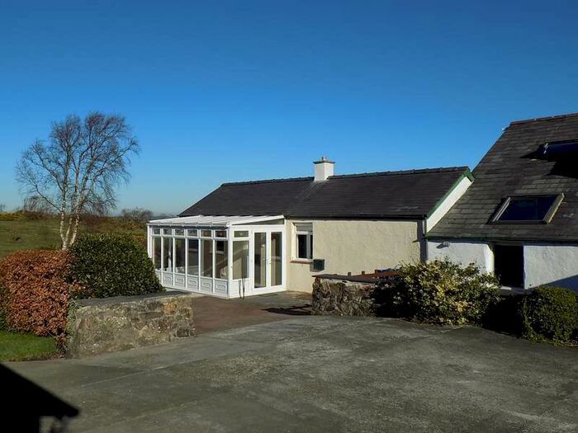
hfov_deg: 60.0
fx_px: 501
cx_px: 289
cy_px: 216
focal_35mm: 30
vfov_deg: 46.8
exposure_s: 1/160
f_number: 10.6
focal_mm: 5.3
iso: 80
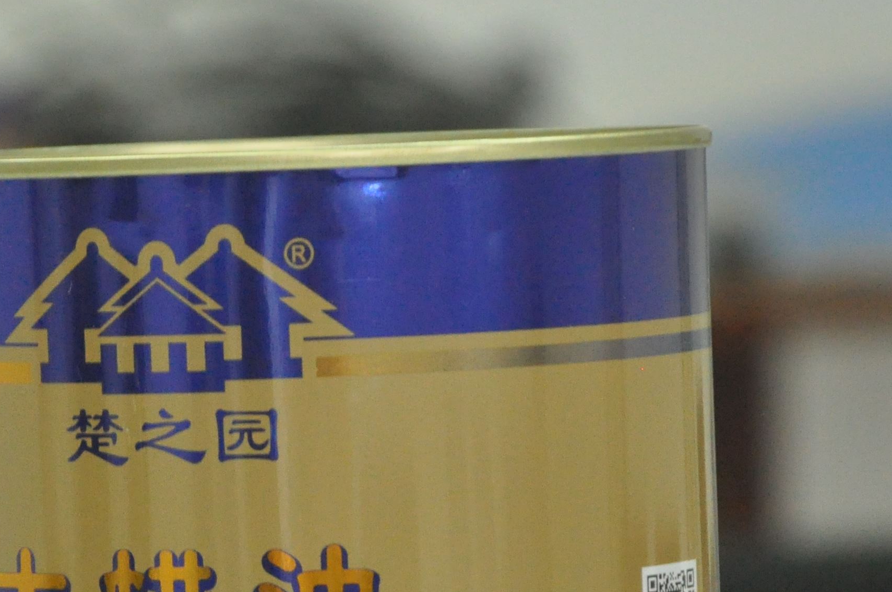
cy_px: 605
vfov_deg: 3.5
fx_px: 9781
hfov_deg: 5.2
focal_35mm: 395
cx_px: 218
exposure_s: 1/40
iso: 2500
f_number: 5.6
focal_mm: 105
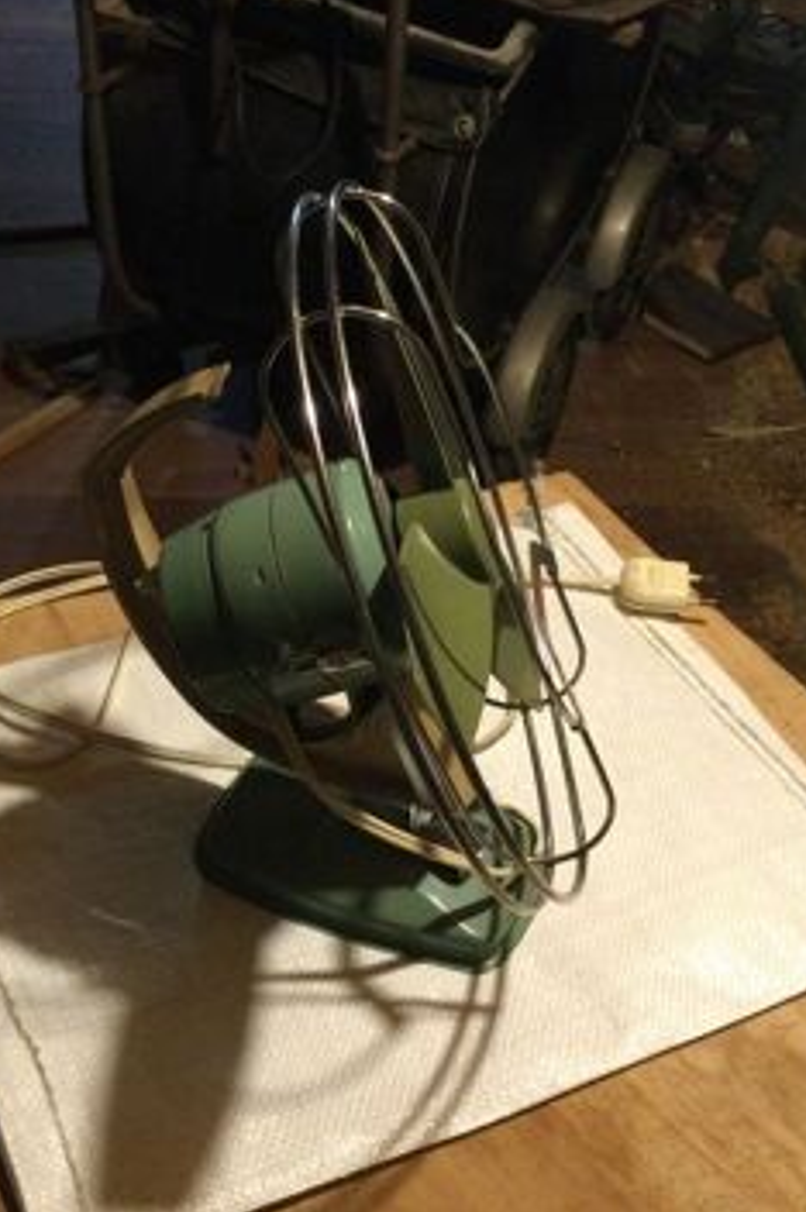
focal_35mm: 44
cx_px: 289
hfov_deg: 30.3
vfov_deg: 44.5
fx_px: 1480
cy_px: 603
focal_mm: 3.3
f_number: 2.4
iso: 200
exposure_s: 1/25
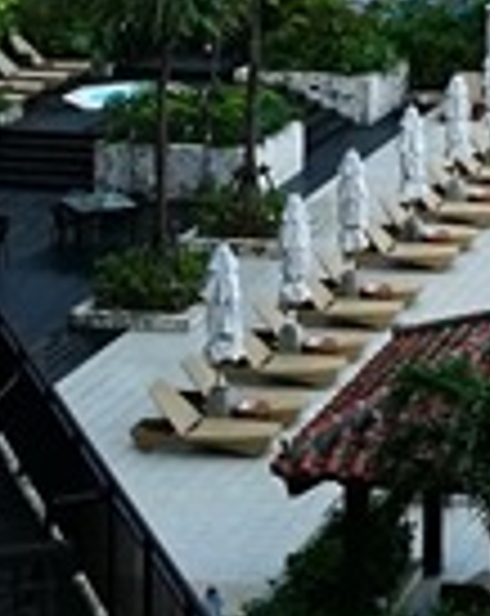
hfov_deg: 10.7
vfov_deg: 13.3
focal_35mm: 139
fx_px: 2528
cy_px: -234
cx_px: 706
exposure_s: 1/60
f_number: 2.2
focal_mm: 4.5
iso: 160
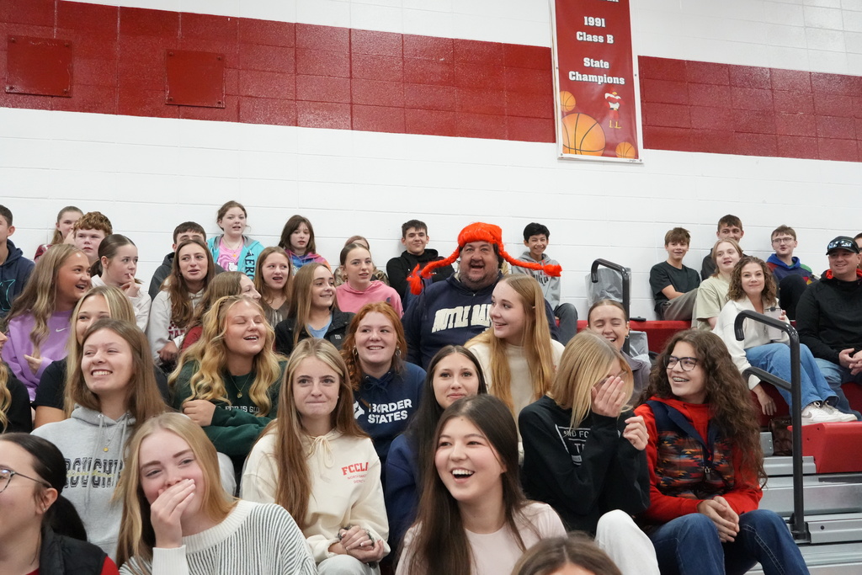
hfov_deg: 49.5
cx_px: 431
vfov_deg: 34.2
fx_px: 934
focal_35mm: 39
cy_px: 288
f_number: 5.6
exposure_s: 1/400
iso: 8000
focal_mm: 26
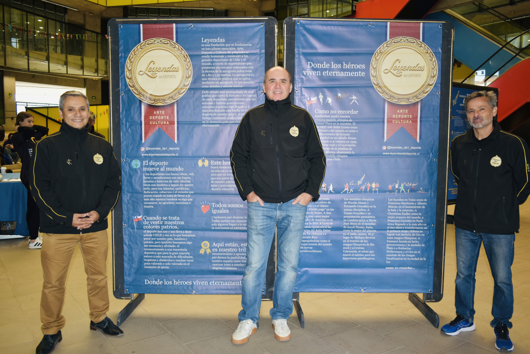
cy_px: 177
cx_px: 265
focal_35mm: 32
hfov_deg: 59.5
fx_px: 464
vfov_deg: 41.7
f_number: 3.8
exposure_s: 1/60
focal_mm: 21
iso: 280
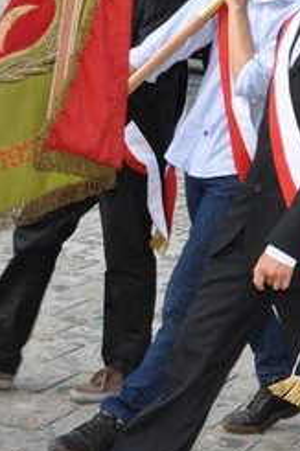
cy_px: 152
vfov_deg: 20.5
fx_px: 1243
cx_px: 535
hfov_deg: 12.6
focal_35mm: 99
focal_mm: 25
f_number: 8
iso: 200
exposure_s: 1/200
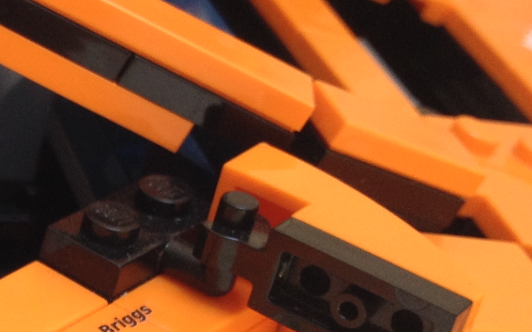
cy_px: 269
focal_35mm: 122
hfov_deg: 15.4
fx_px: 1768
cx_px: -328
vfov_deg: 10.7
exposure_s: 1/60
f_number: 2.4
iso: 50
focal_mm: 4.28
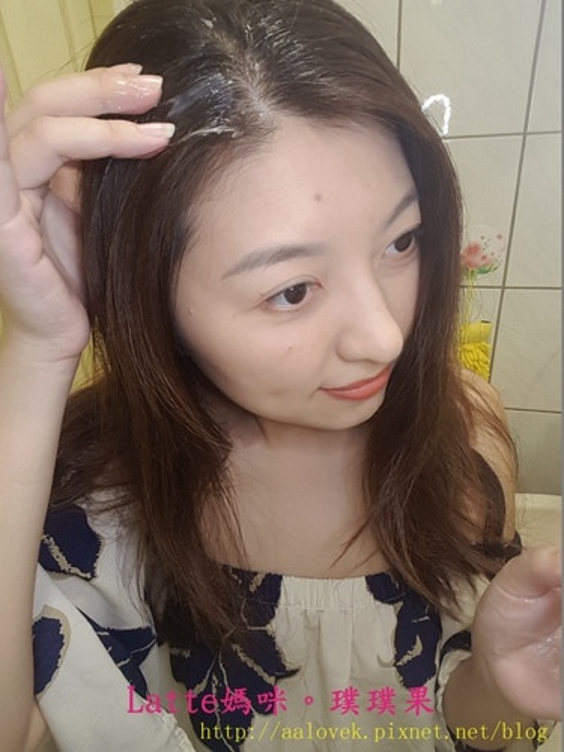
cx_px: 282
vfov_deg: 79.0
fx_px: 456
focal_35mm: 21
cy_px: 376
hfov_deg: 63.4
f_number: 1.7
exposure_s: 1/30
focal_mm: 2.1
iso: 80
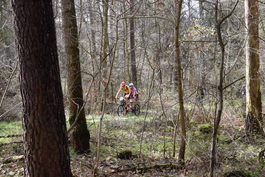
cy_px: 88
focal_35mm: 63
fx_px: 464
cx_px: 132
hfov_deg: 31.9
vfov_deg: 21.6
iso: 4000
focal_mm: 42
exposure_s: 1/1600
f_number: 7.1
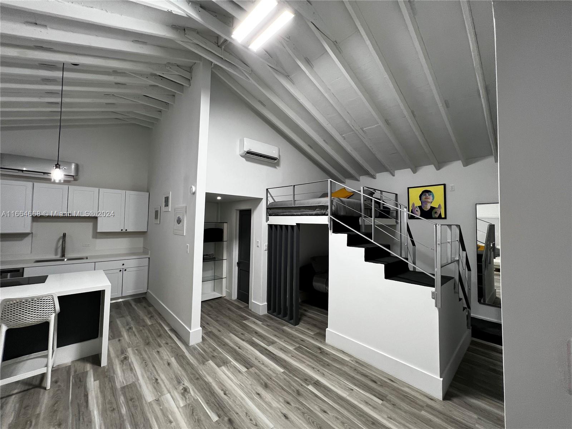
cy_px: 214
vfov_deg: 89.9
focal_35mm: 13
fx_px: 215
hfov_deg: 106.2
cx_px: 286
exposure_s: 1/120
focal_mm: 1.57
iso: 100
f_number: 1.8
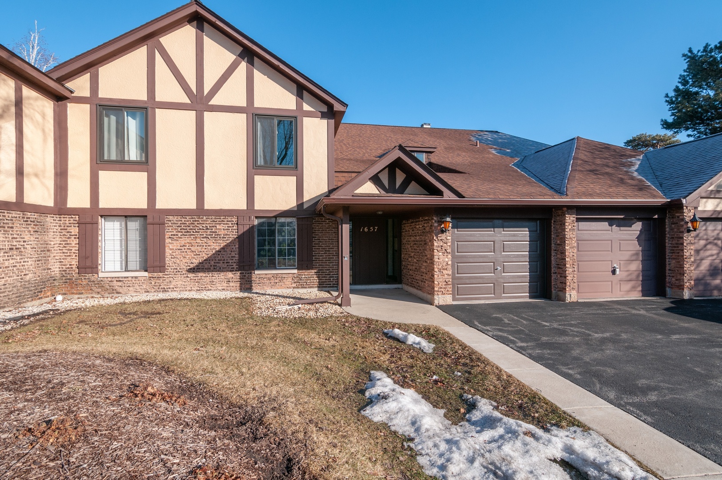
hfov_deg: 95.0
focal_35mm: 16
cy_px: 240
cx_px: 361
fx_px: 331
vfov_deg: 71.9
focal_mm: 11
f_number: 8
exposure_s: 1/250
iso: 200
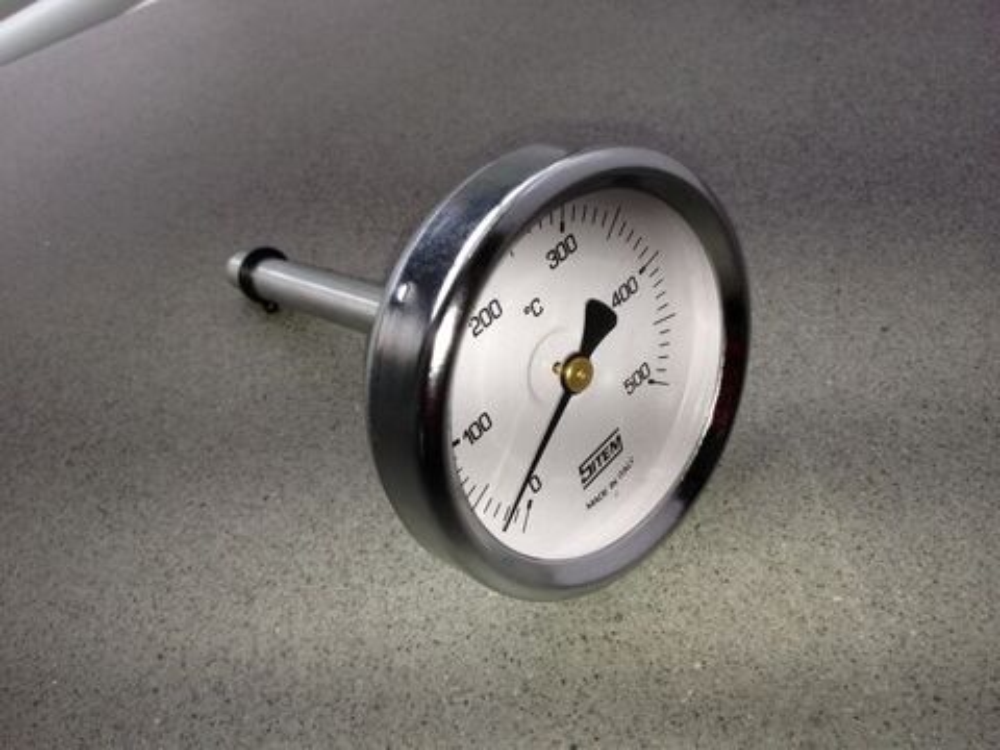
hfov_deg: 52.6
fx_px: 1011
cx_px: 500
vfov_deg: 40.7
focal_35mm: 35
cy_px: 375
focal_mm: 4.28
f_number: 2.4
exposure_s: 1/150
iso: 50
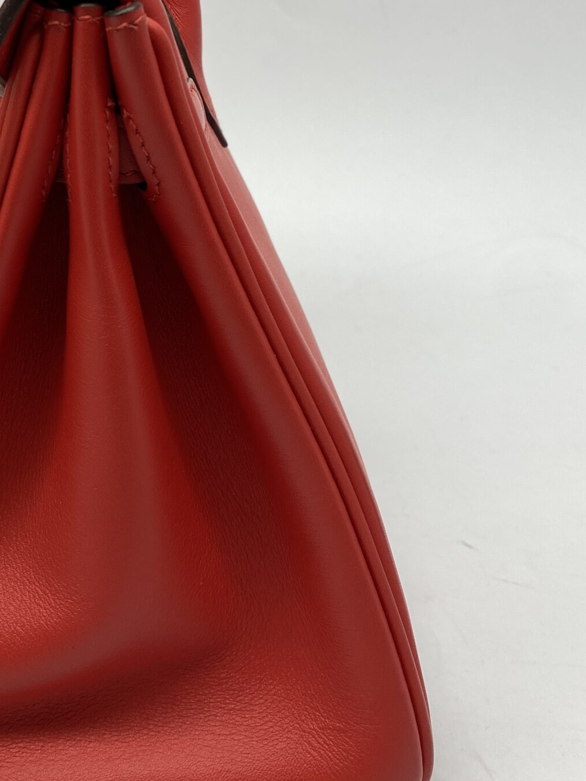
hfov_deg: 28.9
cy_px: 207
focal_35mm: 49
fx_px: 1106
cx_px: 98
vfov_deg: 38.0
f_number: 1.8
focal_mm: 4.25
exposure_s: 1/100
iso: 40
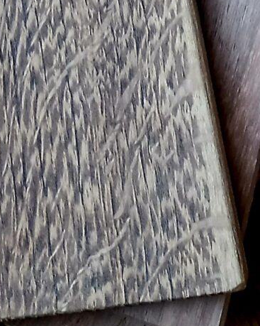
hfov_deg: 11.1
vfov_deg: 12.4
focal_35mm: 136
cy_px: -336
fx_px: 1309
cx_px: 341
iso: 100
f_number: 1.8
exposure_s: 1/50
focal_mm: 4.6
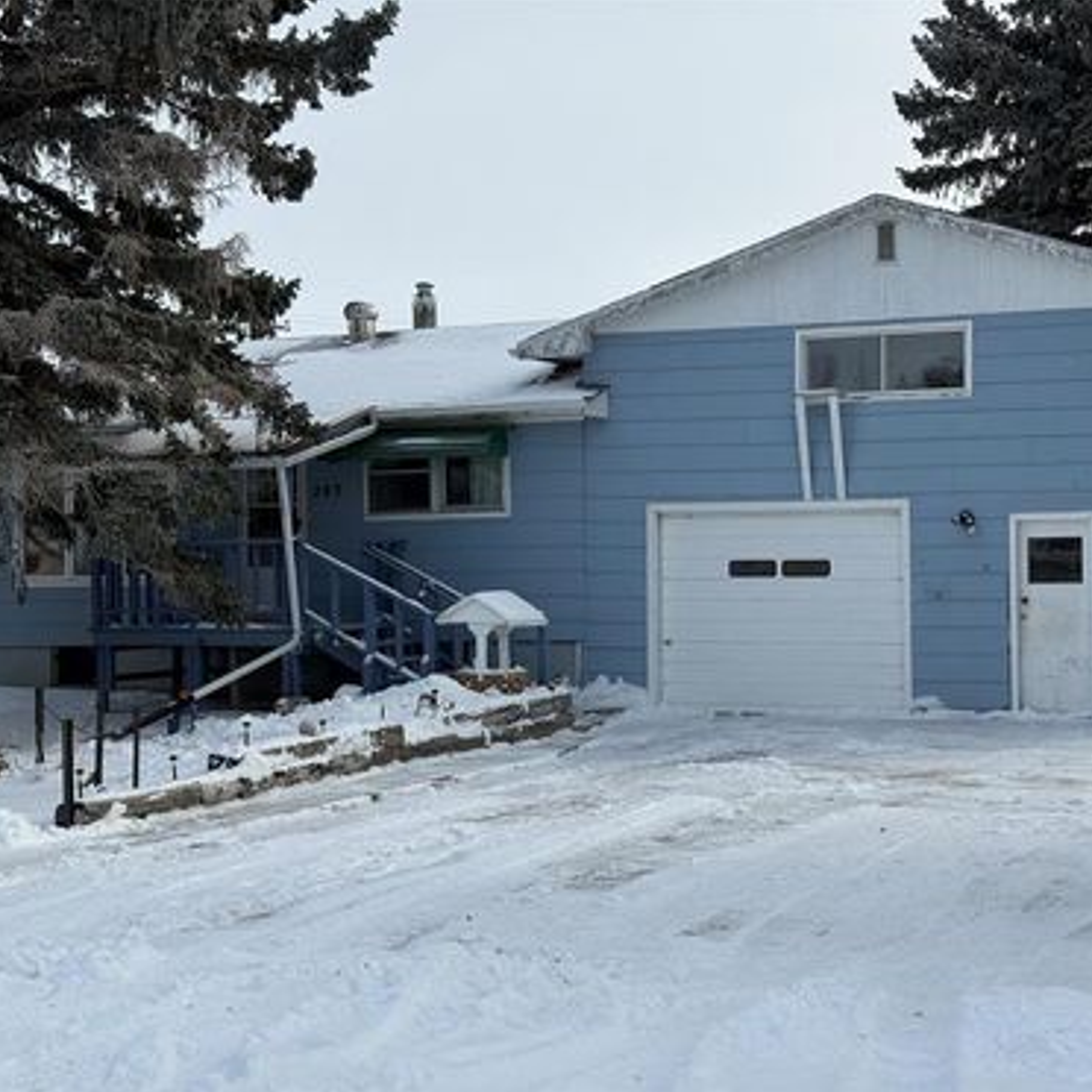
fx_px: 2034
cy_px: 547
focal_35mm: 57
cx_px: 628
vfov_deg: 30.0
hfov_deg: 30.0
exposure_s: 1/5208
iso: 64
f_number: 1.78
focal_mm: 6.76
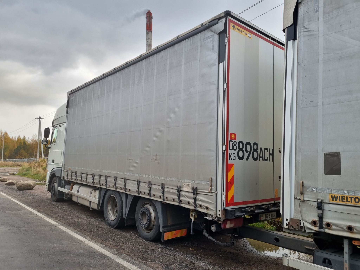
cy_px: 135
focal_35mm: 26
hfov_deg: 67.3
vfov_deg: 53.1
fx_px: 270
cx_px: 180
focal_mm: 5.4
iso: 50
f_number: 1.8
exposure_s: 1/125
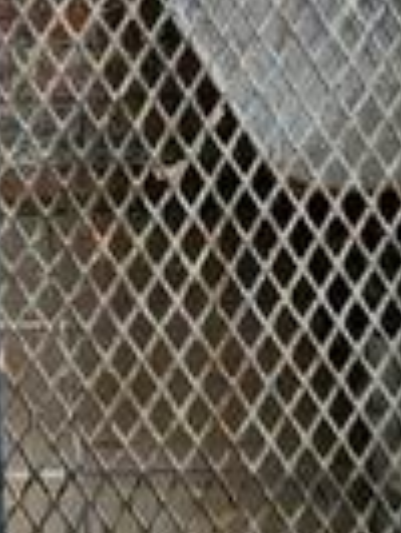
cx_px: -56
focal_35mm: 78
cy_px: -461
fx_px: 1203
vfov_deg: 18.6
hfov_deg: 18.1
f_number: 2.2
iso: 640
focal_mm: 2.2
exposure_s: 1/33.3
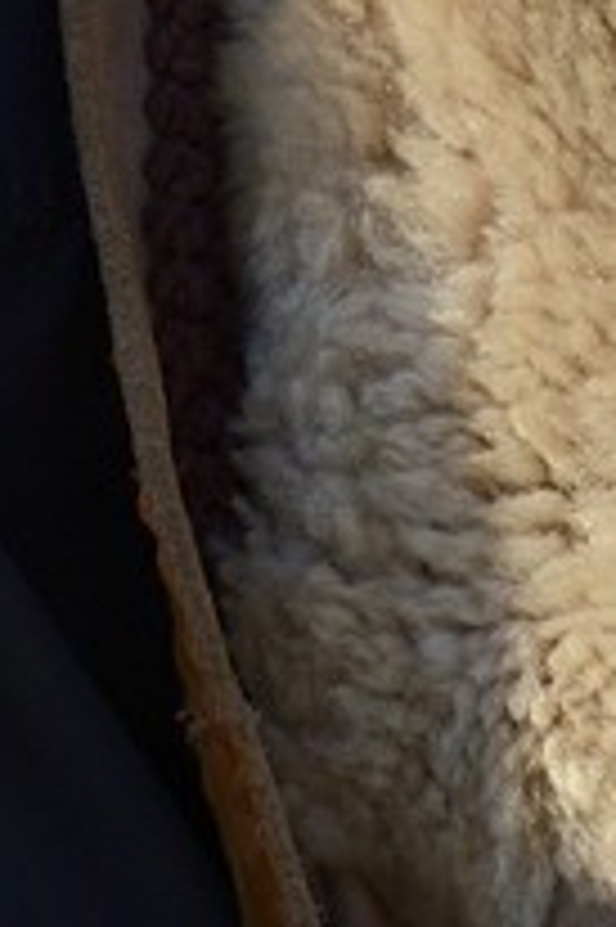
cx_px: -1032
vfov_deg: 1.3
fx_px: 39924
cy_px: -1953
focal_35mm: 1553
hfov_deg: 0.9
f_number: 6.3
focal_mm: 200
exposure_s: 1/500
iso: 200
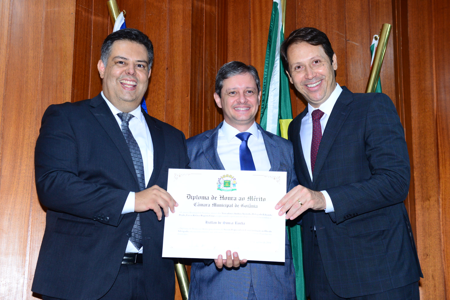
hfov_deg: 35.6
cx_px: 225
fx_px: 700
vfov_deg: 24.2
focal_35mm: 56
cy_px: 150
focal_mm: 56
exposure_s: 1/125
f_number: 5.6
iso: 2000
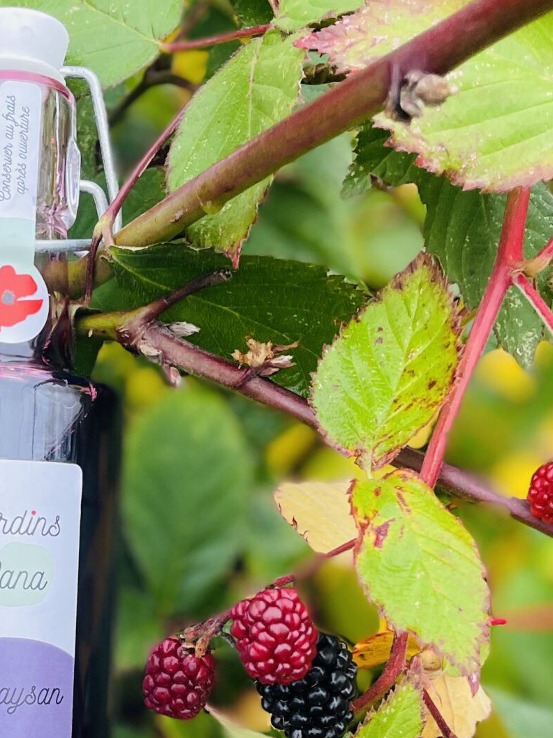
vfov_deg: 29.8
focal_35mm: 63
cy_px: 627
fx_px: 1343
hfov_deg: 22.7
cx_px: 64
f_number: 1.6
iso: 125
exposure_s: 1/105
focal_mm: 4.2
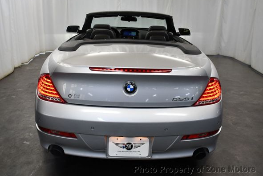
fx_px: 285
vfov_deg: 34.3
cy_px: 82
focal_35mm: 39
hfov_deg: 49.5
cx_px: 128
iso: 720
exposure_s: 1/250
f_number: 3.5
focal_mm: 18
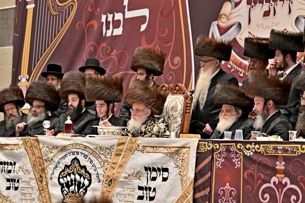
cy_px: 102
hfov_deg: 19.5
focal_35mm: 105
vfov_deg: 13.0
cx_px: 152
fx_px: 890
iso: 250
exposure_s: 1/250
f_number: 2.8
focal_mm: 70
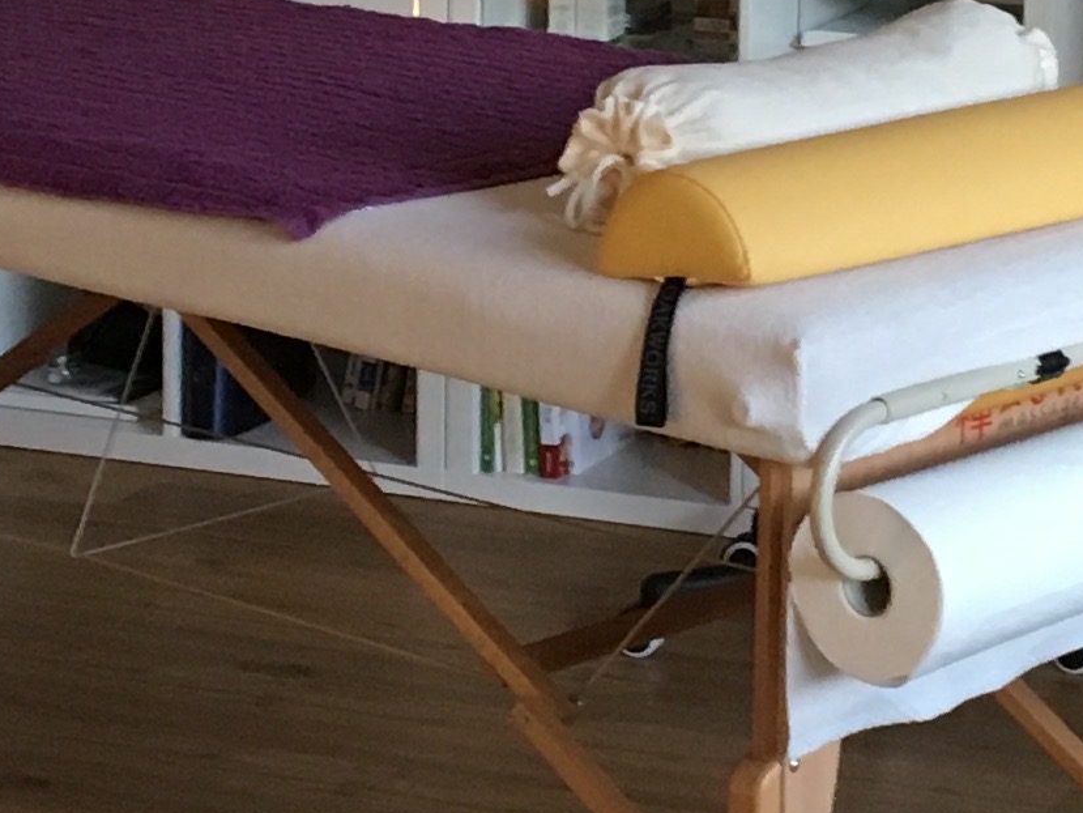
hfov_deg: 13.9
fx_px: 4412
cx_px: 848
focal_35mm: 141
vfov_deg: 10.5
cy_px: 55
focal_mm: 4.15
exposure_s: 1/33
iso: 160
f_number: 2.2
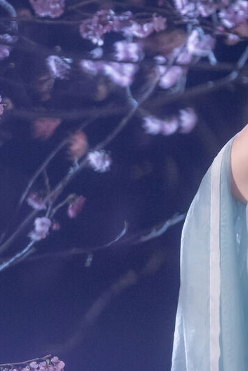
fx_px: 5163
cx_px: 328
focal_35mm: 500
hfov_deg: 2.7
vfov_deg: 4.1
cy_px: 265
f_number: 2.8
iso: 4000
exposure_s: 1/200
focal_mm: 168
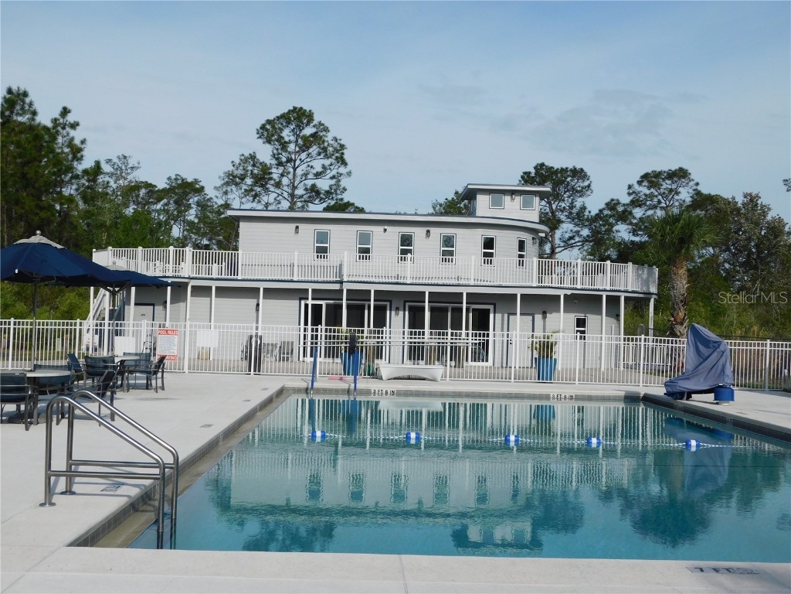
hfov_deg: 46.8
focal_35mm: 40
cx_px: 396
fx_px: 914
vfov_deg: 36.0
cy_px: 297
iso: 125
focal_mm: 7.1
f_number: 7.2
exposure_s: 1/500
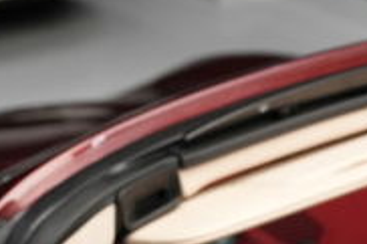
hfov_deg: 10.4
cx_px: 264
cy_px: 480
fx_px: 2006
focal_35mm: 197
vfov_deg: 6.7
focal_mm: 35
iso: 1600
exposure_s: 1/40
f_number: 4
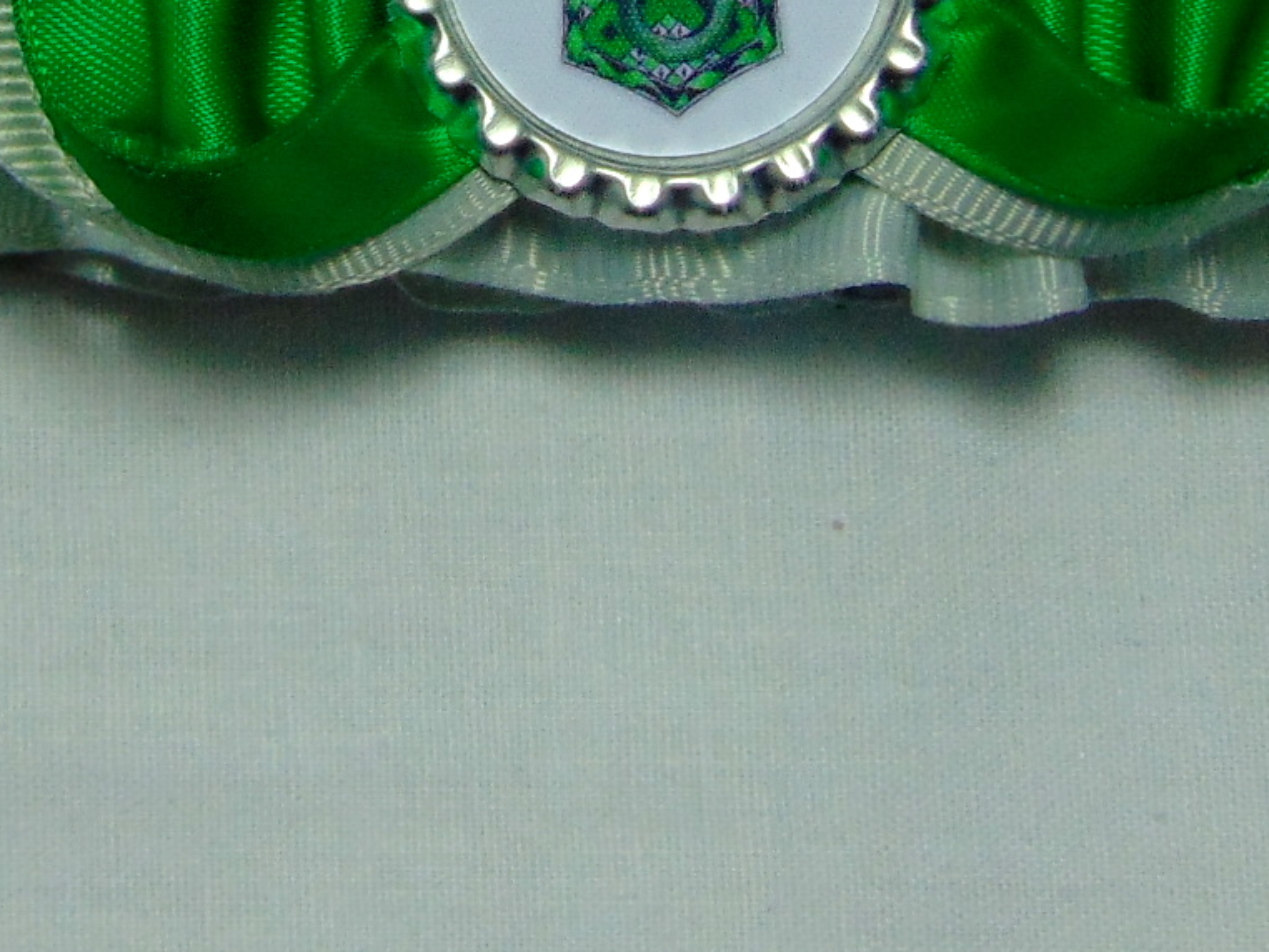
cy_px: -8
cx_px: 535
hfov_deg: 16.5
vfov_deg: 12.3
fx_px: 4364
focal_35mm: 119
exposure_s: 1/125
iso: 80
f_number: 3.2
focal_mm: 6.3
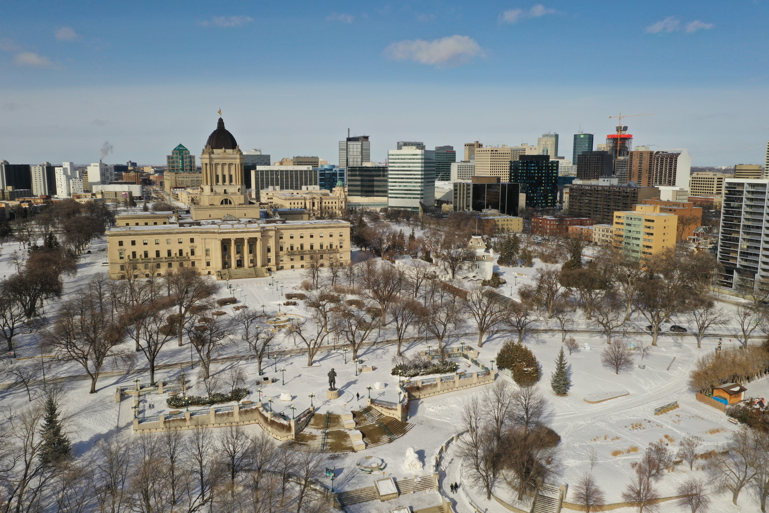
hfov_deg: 65.5
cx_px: 384
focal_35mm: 28
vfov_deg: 46.4
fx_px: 598
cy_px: 256
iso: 100
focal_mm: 10.26
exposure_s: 1/60
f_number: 8
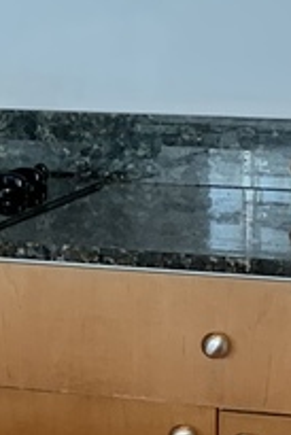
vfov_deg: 10.8
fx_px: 2300
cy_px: 132
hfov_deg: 7.0
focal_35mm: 190
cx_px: -276
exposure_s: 1/60
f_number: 1.8
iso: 125
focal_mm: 4.25
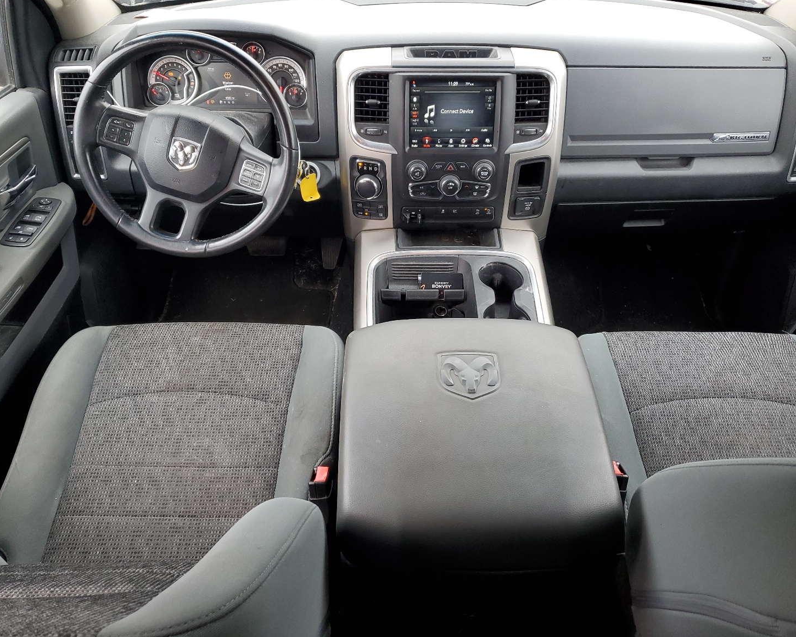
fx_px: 660
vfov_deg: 51.5
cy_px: 308
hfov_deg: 62.2
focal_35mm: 28
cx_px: 419
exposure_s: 1/120
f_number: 1.5
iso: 65
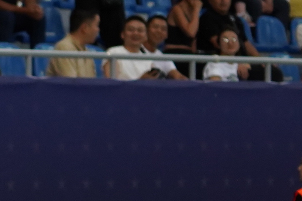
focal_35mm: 391
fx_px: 3280
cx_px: -188
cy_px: 139
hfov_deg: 5.2
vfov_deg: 3.5
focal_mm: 70
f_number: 4
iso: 2000
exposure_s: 1/1000
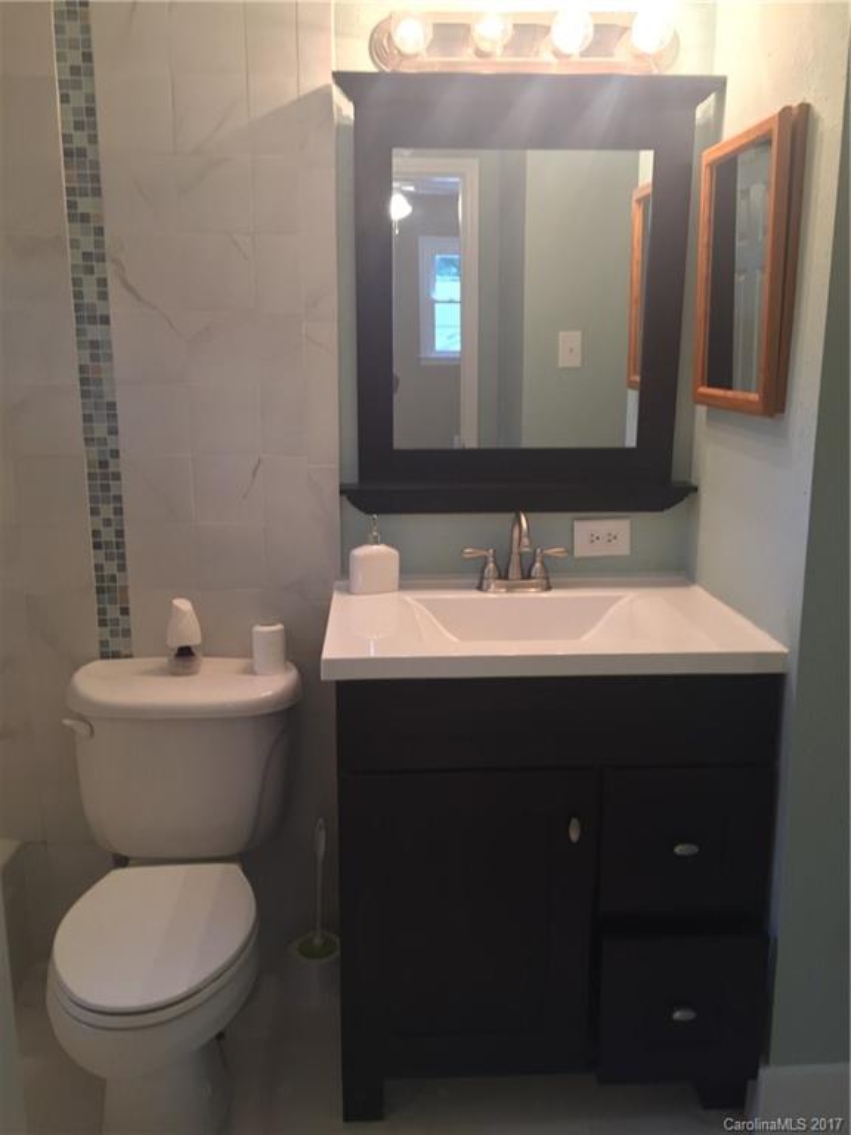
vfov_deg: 61.7
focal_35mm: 29
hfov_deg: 48.2
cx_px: 426
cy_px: 568
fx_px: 951
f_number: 2.2
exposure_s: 1/30
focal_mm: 4.15
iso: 125
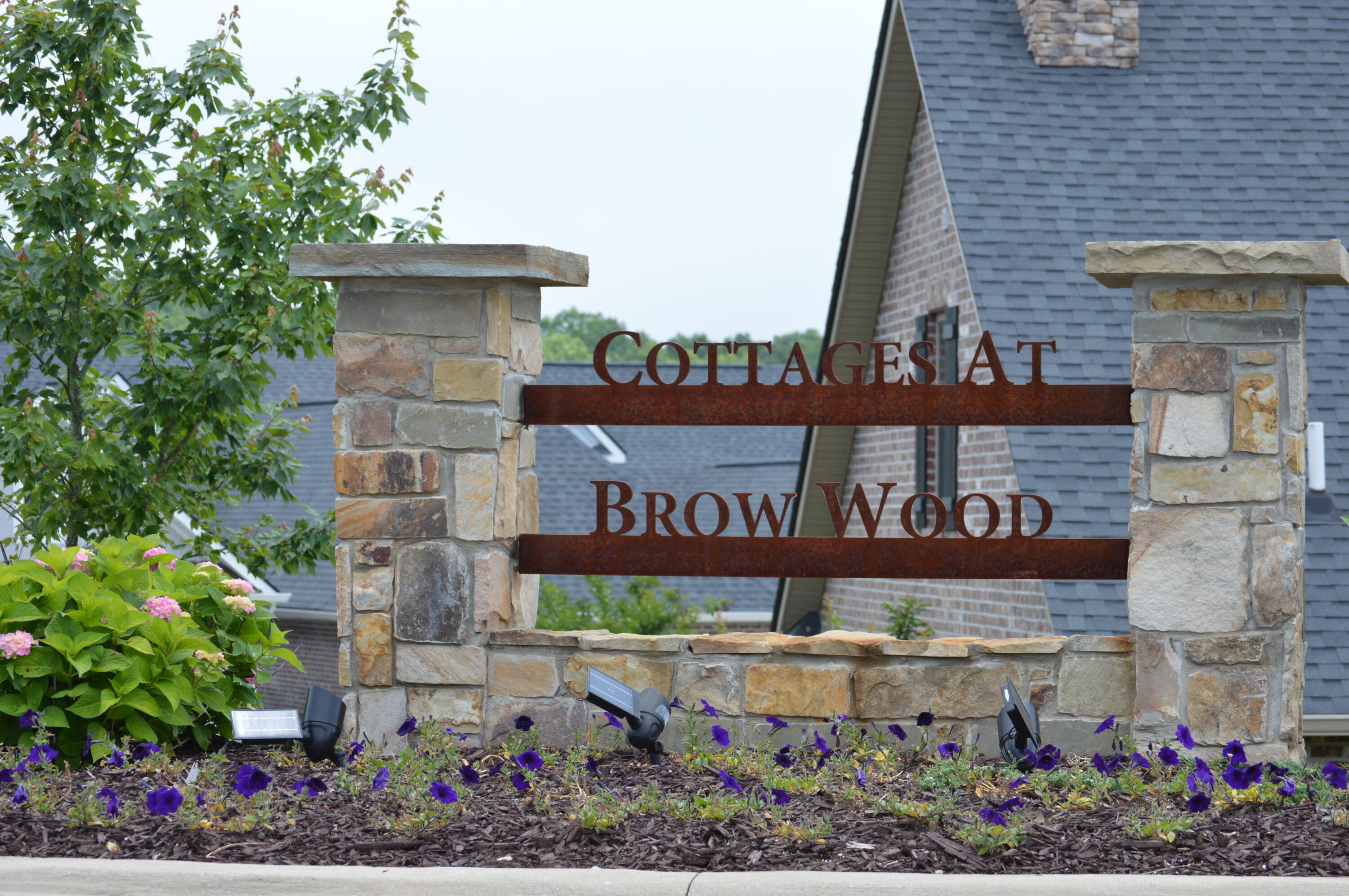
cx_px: 674
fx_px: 4211
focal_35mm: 112
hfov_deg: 18.2
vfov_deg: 12.2
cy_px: 448
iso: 100
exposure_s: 1/200
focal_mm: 75
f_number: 7.1
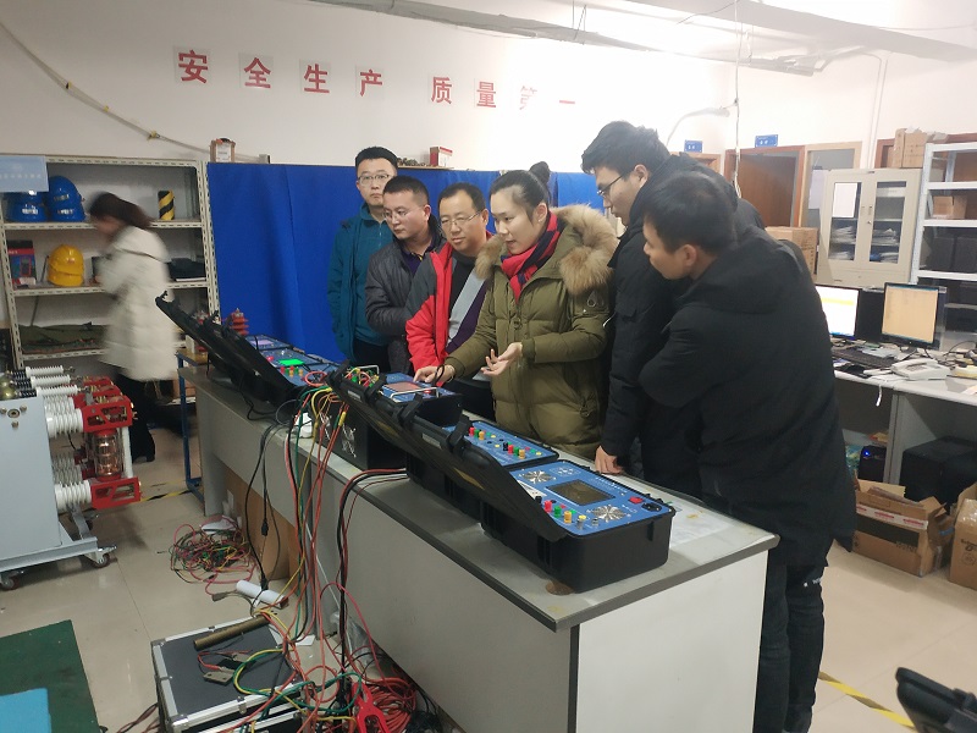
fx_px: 903
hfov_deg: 56.8
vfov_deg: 44.2
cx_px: 488
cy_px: 366
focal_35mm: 32
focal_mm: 4.5
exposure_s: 1/17
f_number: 2
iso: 518
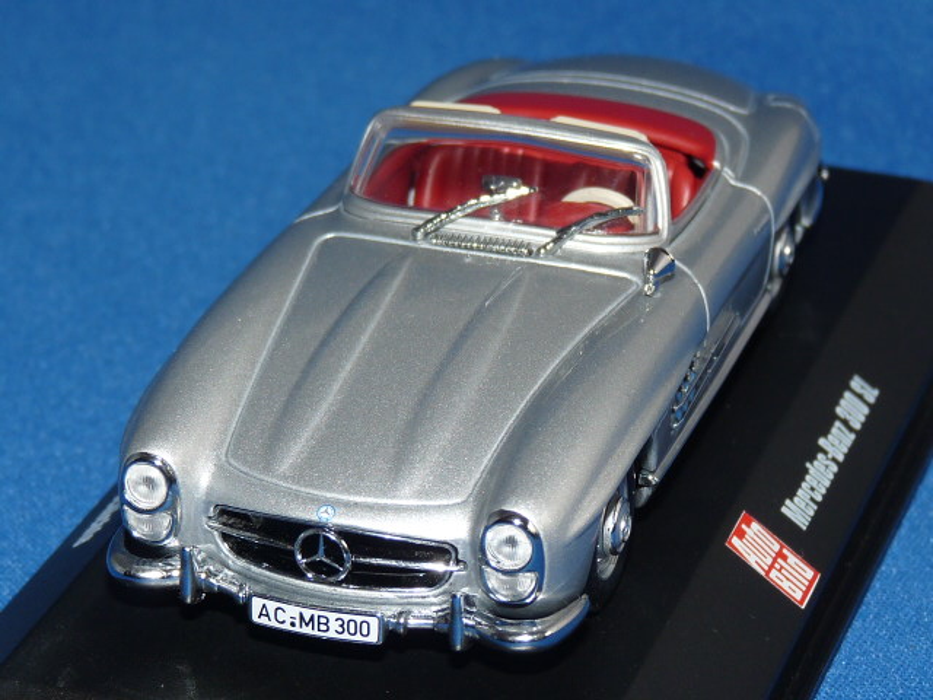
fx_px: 3773
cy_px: 350
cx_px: 466
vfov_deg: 10.6
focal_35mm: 140
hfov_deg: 14.1
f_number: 3.4
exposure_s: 1/40
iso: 100
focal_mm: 14.4
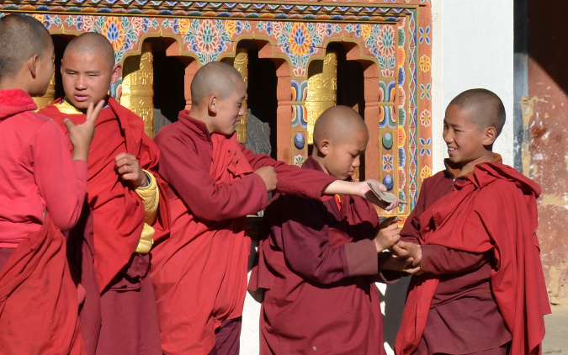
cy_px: 206
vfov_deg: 5.2
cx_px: 13
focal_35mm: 253
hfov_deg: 8.3
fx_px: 3917
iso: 100
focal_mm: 70
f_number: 9
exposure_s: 1/320
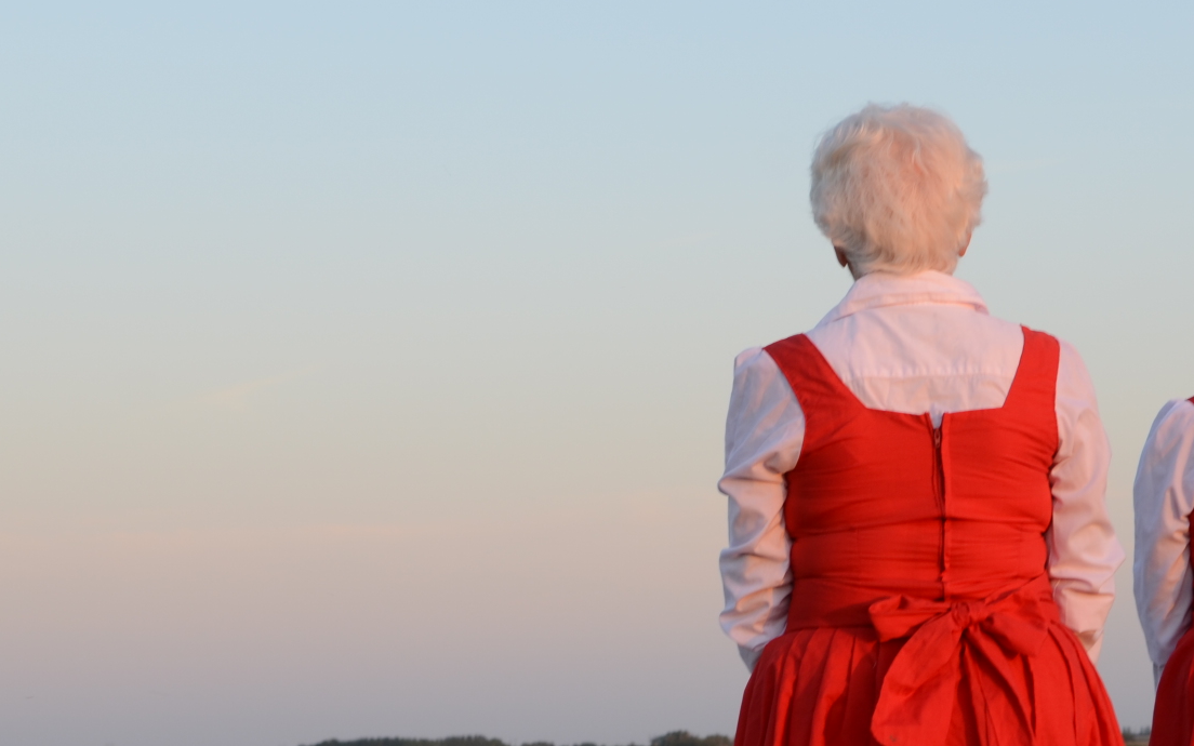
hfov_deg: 17.4
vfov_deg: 11.0
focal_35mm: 119
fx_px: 3877
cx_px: 862
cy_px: 515
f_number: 7.1
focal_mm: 35
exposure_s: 1/30
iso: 100
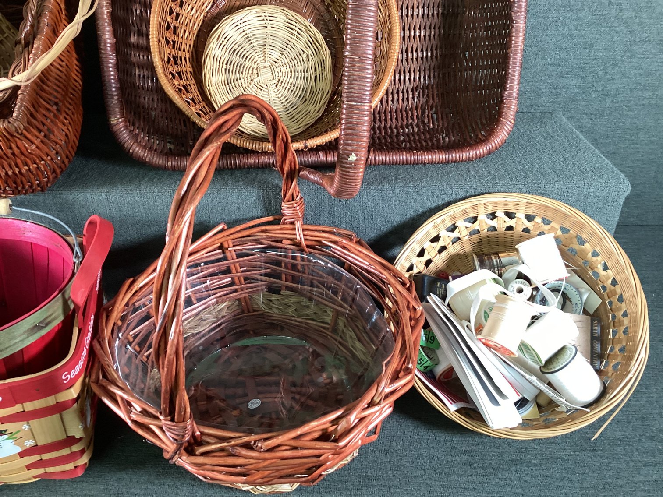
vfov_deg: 45.4
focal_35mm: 31
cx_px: 332
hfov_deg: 58.3
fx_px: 594
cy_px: 248
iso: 200
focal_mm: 3.3
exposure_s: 1/60
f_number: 2.4
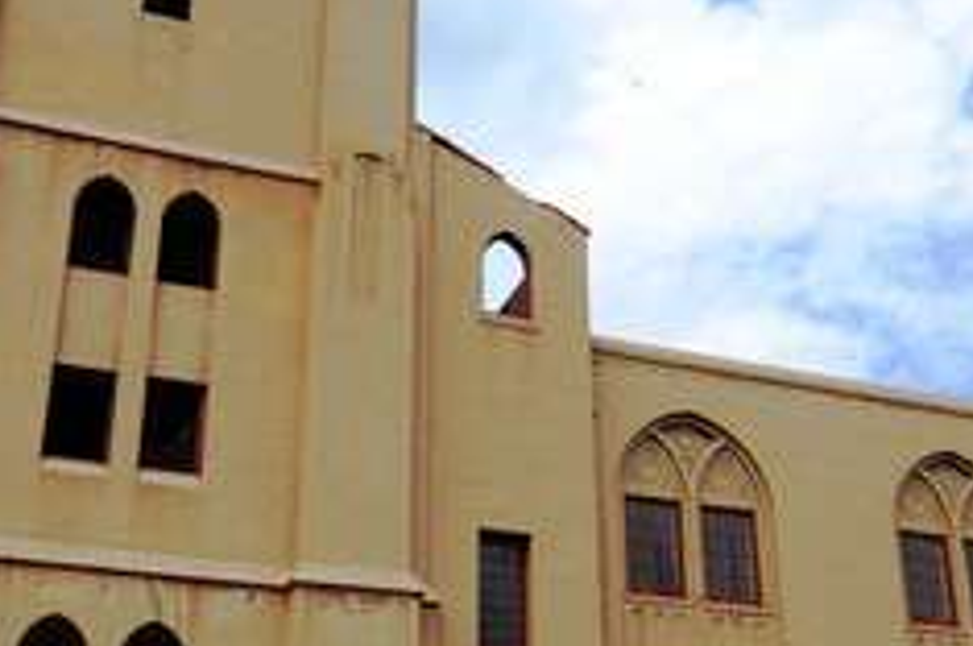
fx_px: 1377
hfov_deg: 38.8
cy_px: 389
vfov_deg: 26.4
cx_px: 559
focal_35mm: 51
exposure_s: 1/640
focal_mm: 10
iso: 100
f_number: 5.6
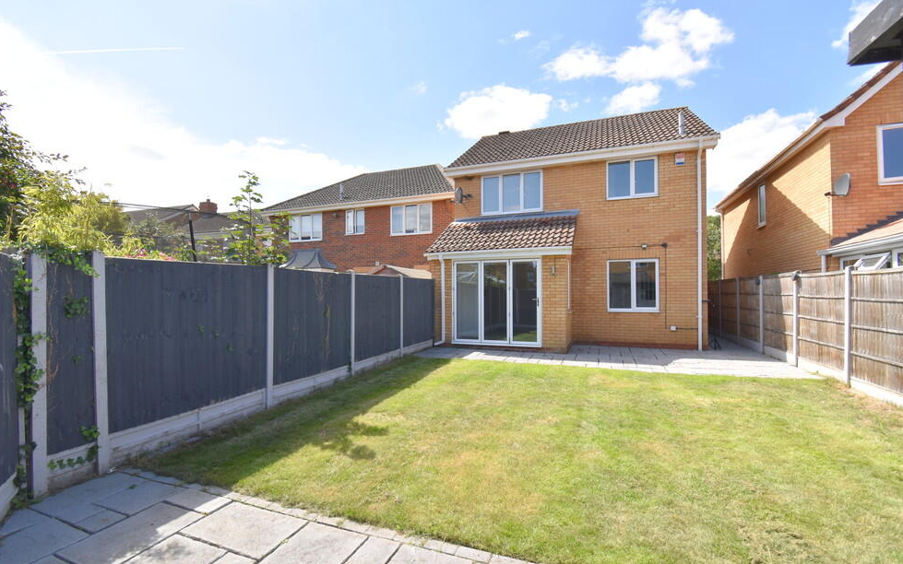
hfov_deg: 97.8
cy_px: 294
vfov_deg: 71.2
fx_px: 394
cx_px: 433
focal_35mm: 16
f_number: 8
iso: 160
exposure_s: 1/250
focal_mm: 10
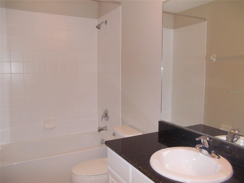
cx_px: 122
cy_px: 92
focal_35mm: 29
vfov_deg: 48.2
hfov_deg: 61.7
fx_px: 204
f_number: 3.3
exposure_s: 1/25
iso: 200
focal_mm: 4.1
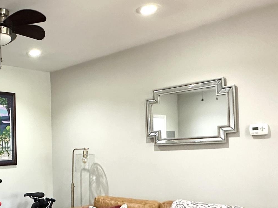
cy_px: 146
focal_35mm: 43
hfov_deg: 40.6
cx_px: 29
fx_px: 345
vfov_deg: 33.2
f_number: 2.2
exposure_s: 1/60
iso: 400
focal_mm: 2.22
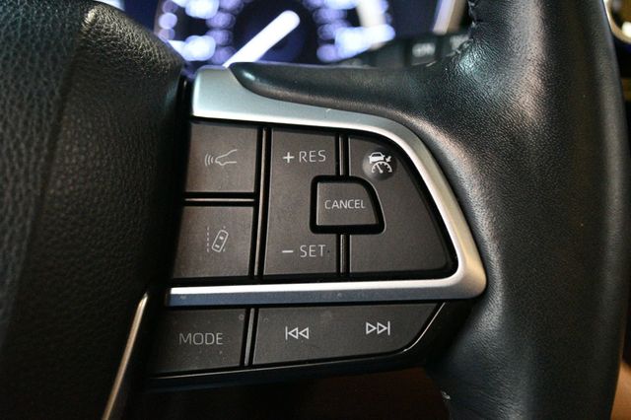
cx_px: 316
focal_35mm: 54
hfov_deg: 36.9
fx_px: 946
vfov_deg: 25.0
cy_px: 210
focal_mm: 36
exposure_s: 1/60
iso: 10000
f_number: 5
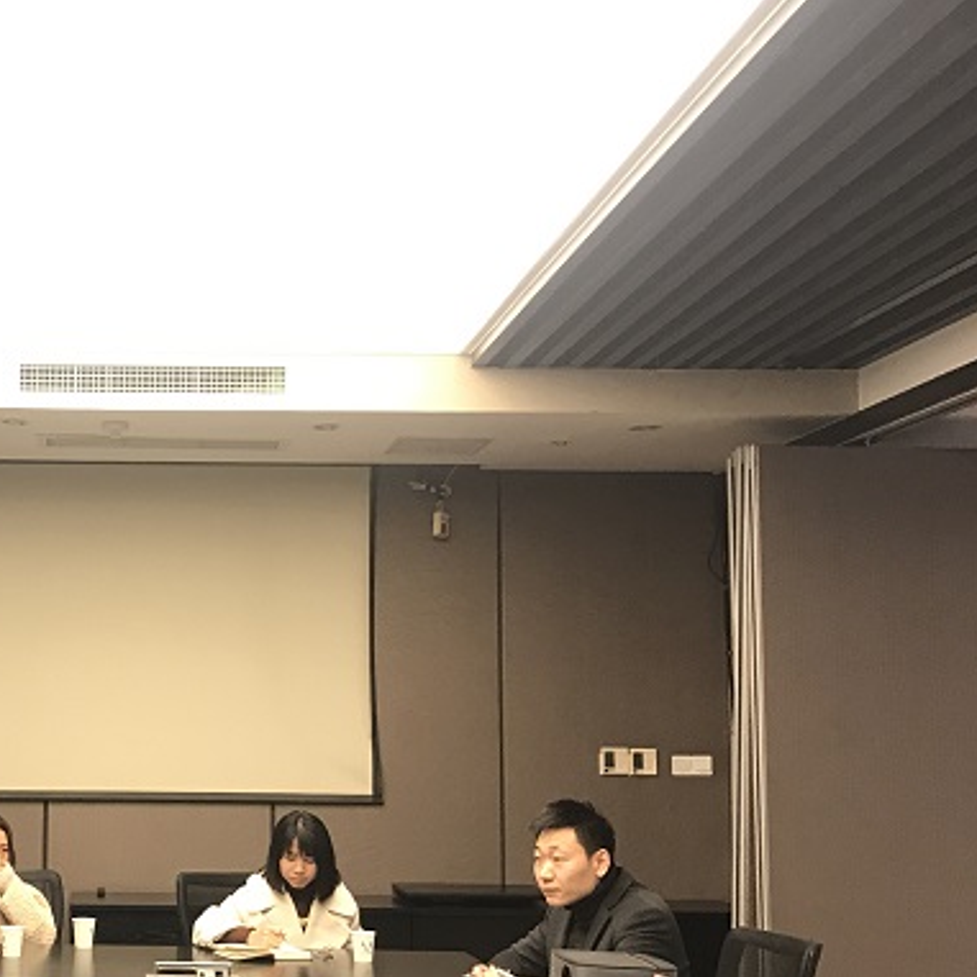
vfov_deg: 32.7
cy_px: 603
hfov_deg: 31.5
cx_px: 126
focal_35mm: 52
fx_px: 1660
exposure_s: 1/25
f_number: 1.8
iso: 32
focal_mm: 3.99
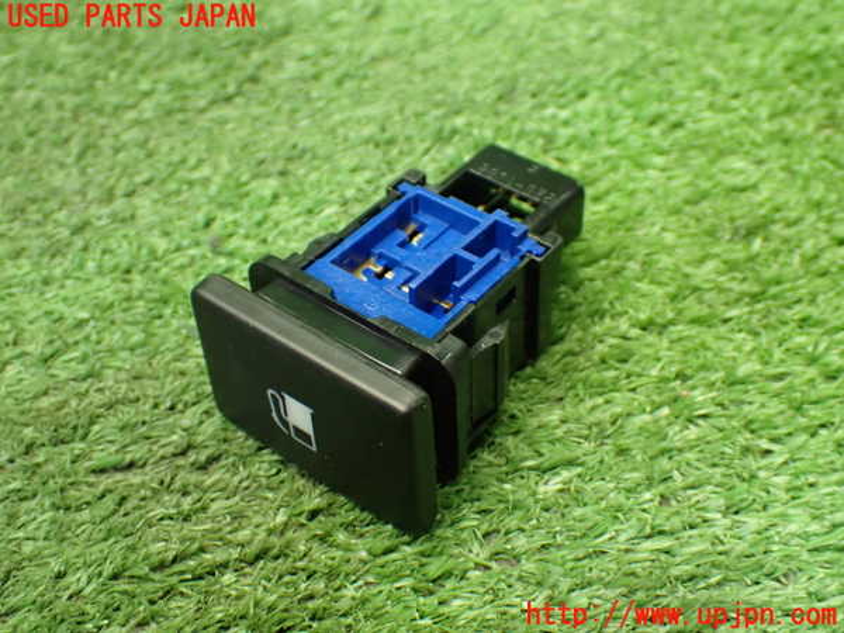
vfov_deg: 29.1
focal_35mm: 50
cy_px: 316
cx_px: 422
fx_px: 1219
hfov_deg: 38.2
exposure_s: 1/50
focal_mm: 9.01
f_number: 3.2
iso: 800
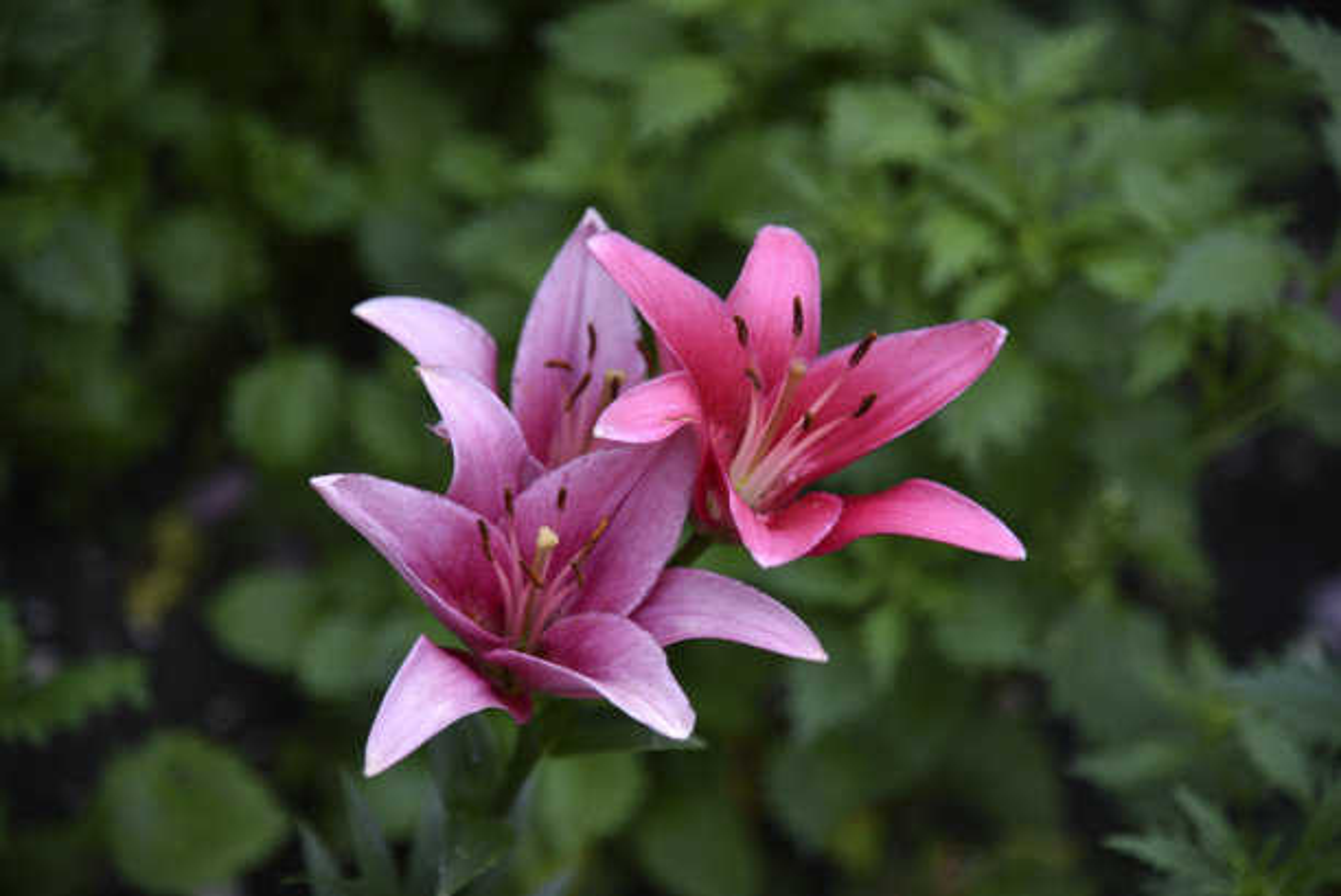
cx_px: 670
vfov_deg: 11.4
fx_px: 4473
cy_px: 448
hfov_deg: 17.1
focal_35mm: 120
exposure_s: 1/25
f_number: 4
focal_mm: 120
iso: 100
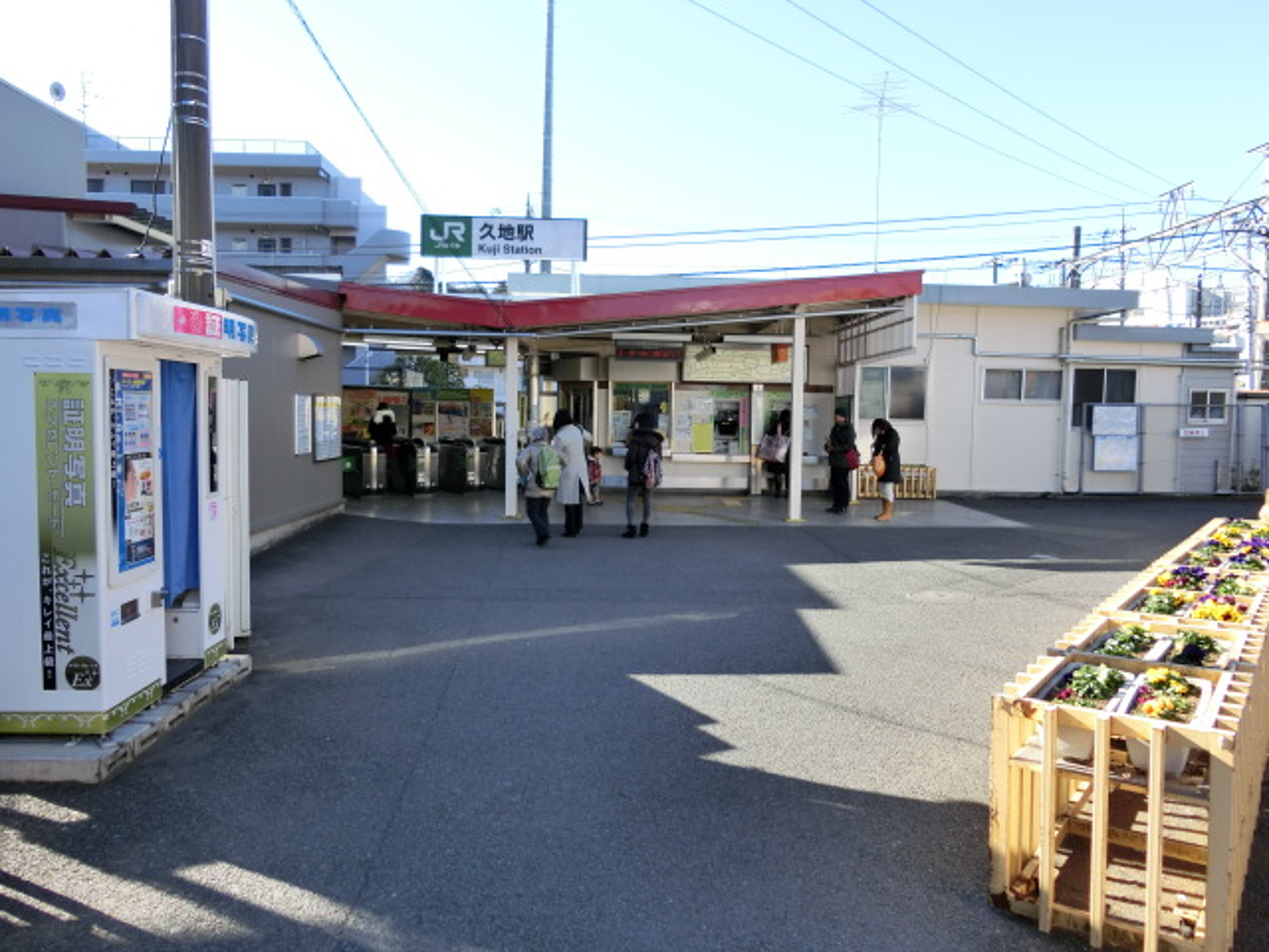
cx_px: 634
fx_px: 916
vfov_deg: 54.9
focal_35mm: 25
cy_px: 476
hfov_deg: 69.4
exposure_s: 1/250
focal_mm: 4.5
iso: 80
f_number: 3.5
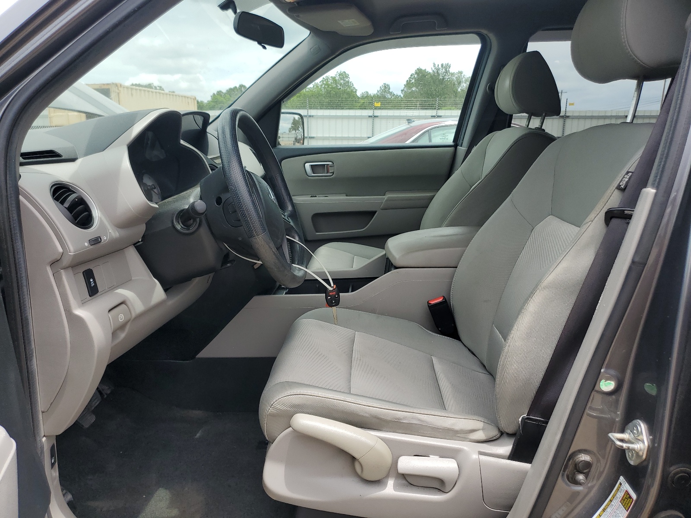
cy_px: 259
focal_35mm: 26
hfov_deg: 67.3
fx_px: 519
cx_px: 346
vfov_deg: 53.1
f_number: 1.5
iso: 50
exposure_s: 1/1429
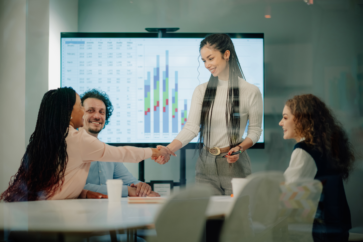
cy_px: 121
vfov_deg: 16.1
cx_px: 182
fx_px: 857
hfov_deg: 23.9
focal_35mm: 85
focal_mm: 85
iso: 400
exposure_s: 1/320
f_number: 1.8
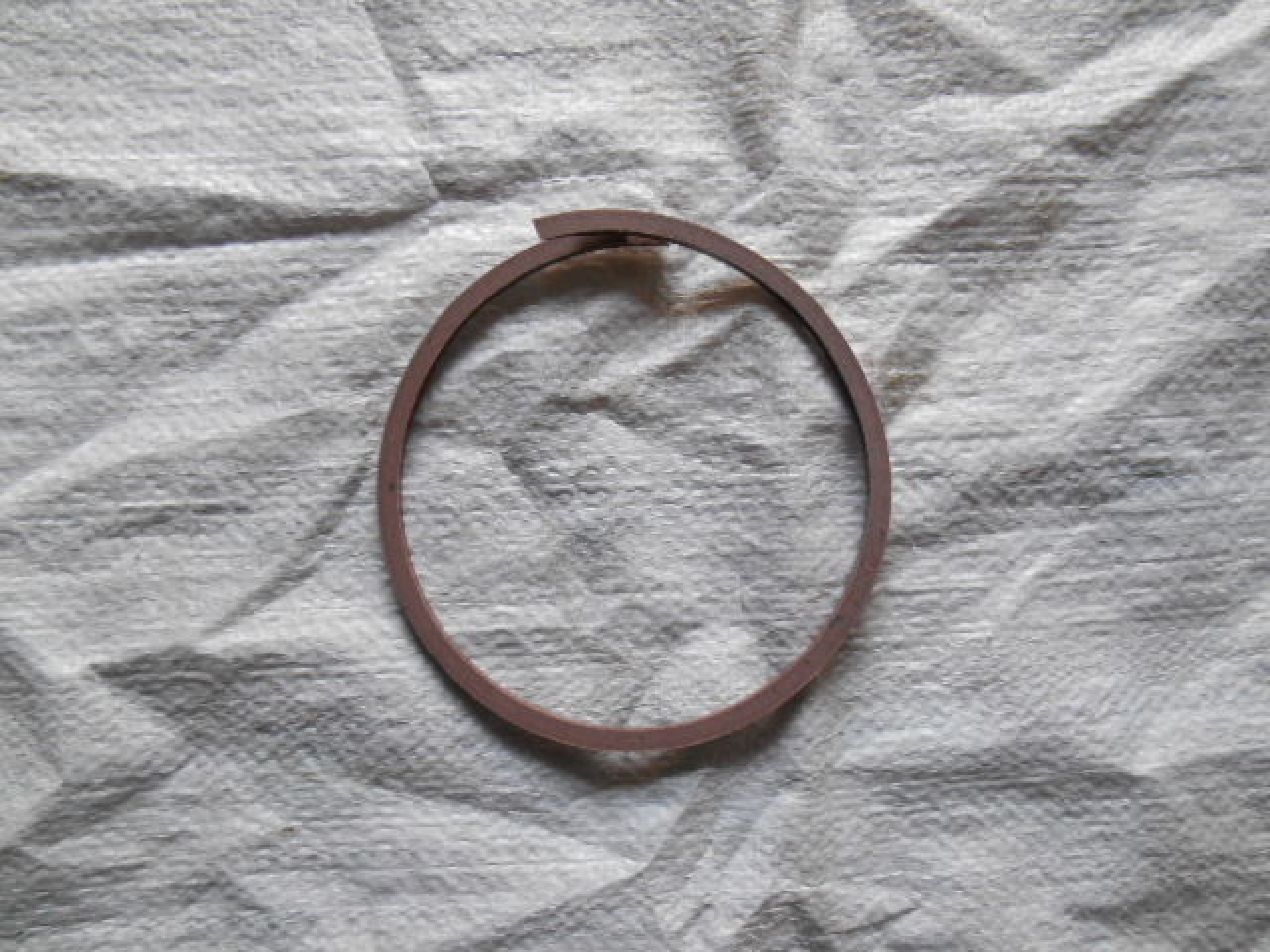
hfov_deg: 67.3
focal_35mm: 26
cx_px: 635
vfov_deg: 53.1
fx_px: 954
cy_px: 476
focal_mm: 4.7
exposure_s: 1/30
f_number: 3.4
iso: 250
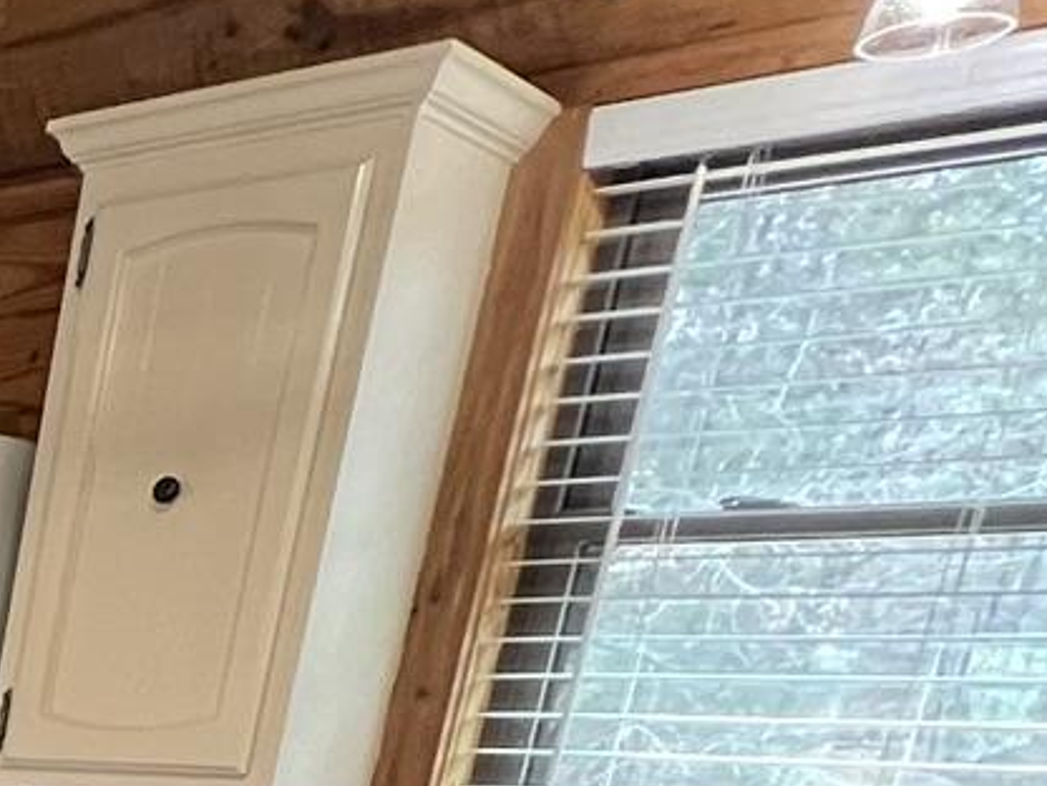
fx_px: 1936
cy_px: 1418
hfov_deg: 19.9
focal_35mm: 64
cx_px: -931
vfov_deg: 18.1
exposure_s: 1/60
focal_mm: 1.57
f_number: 1.8
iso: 320
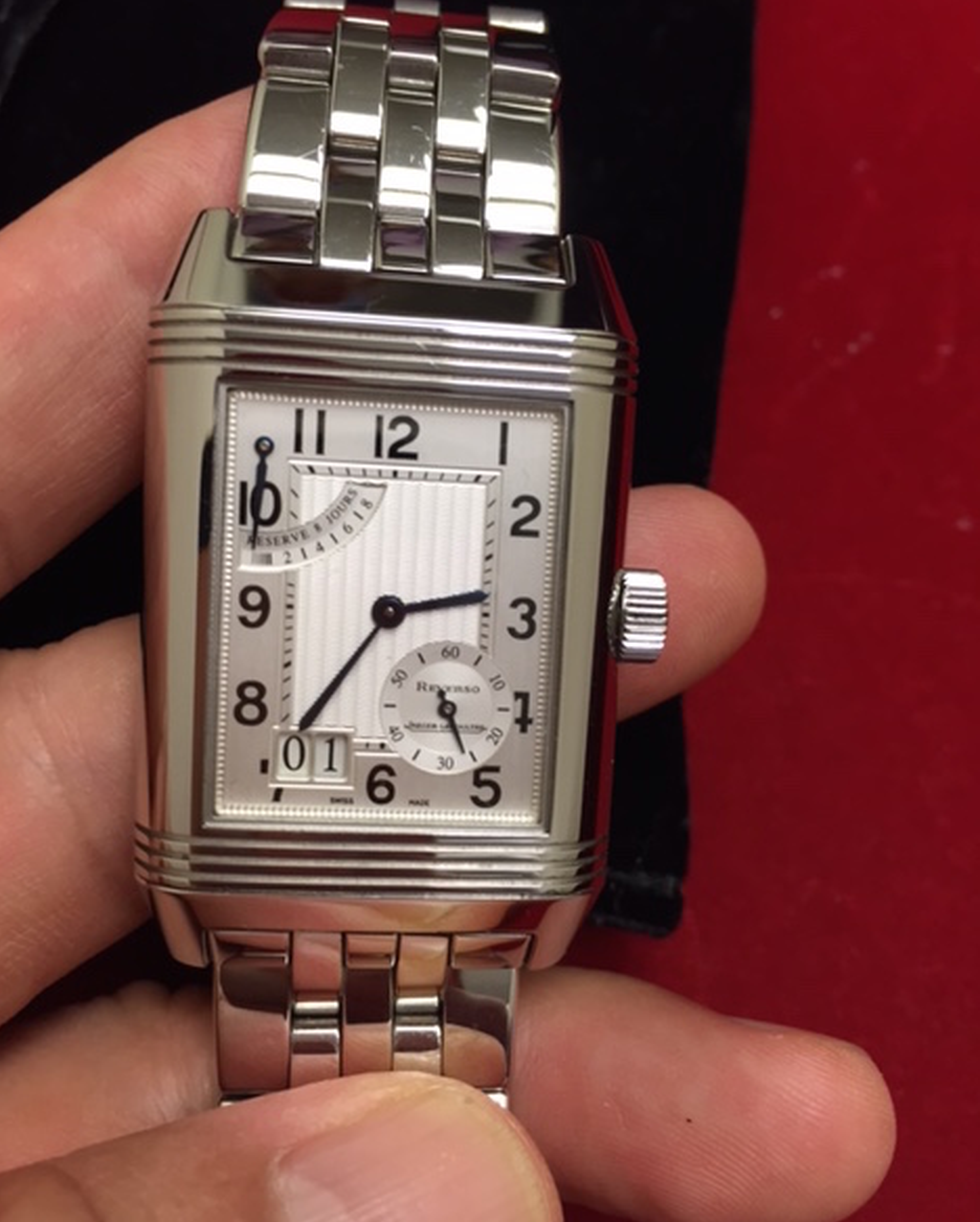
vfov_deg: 57.1
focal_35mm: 31
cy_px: 592
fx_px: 1123
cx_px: 482
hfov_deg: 47.2
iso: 50
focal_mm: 4.15
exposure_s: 1/33
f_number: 2.2
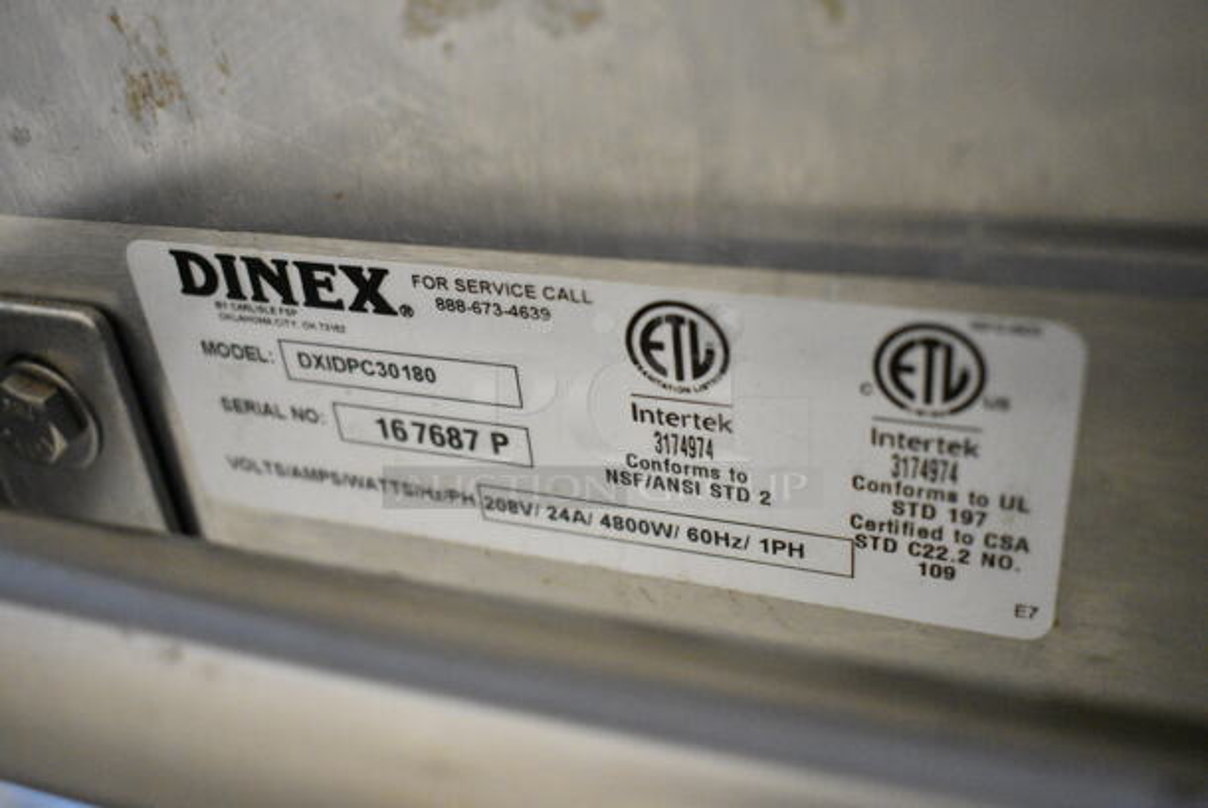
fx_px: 1360
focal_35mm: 40
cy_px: 404
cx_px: 604
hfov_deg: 47.9
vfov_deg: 33.1
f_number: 4.5
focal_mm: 27
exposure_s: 1/125
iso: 6400
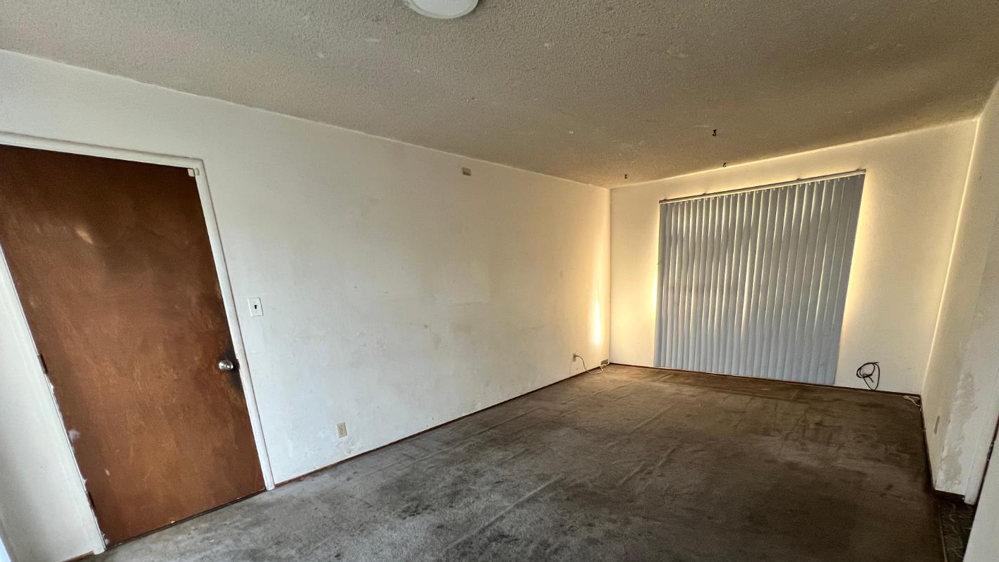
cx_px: 522
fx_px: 397
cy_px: 392
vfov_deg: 67.8
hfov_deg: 102.9
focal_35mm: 15
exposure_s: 1/60
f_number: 1.8
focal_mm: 1.57
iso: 250
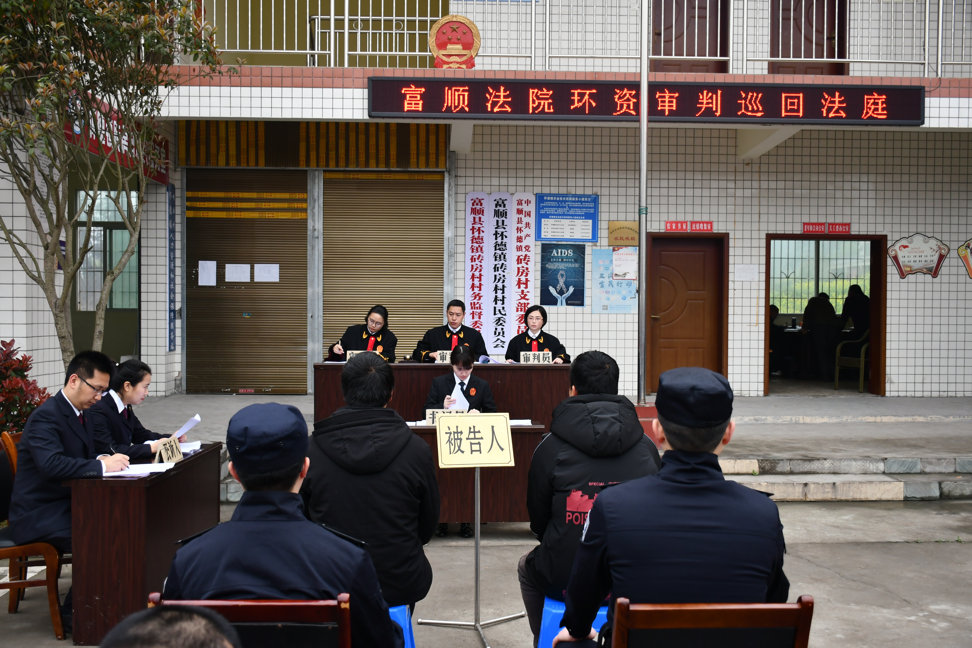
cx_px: 486
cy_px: 324
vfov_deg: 38.9
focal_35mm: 34
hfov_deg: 55.8
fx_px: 918
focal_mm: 23
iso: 400
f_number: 4
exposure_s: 1/250
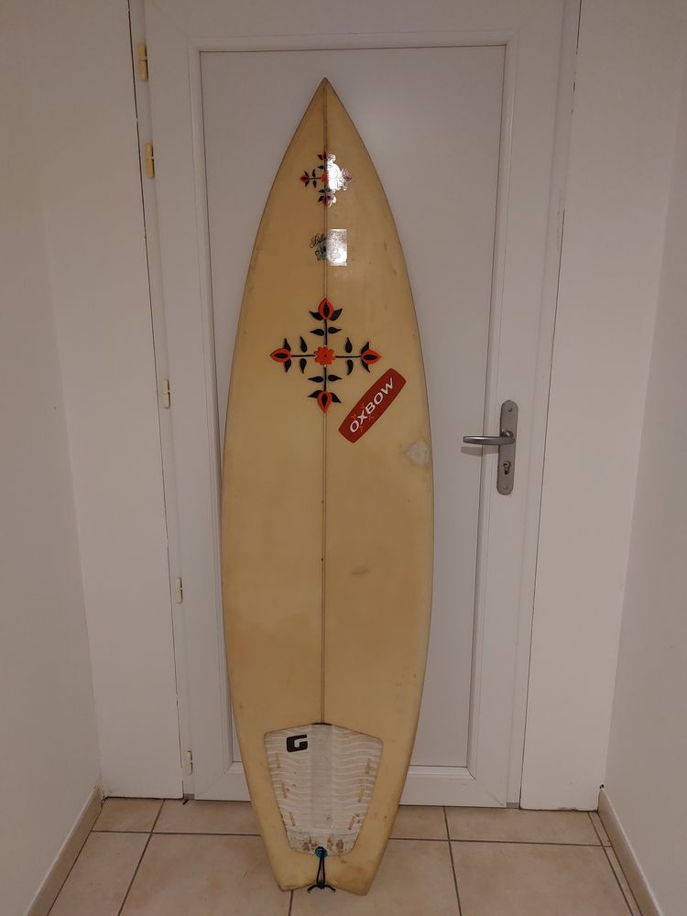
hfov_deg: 54.9
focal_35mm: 25
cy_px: 458
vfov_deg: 69.4
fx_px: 662
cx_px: 344
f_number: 1.8
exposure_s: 1/50
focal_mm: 5.23
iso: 500
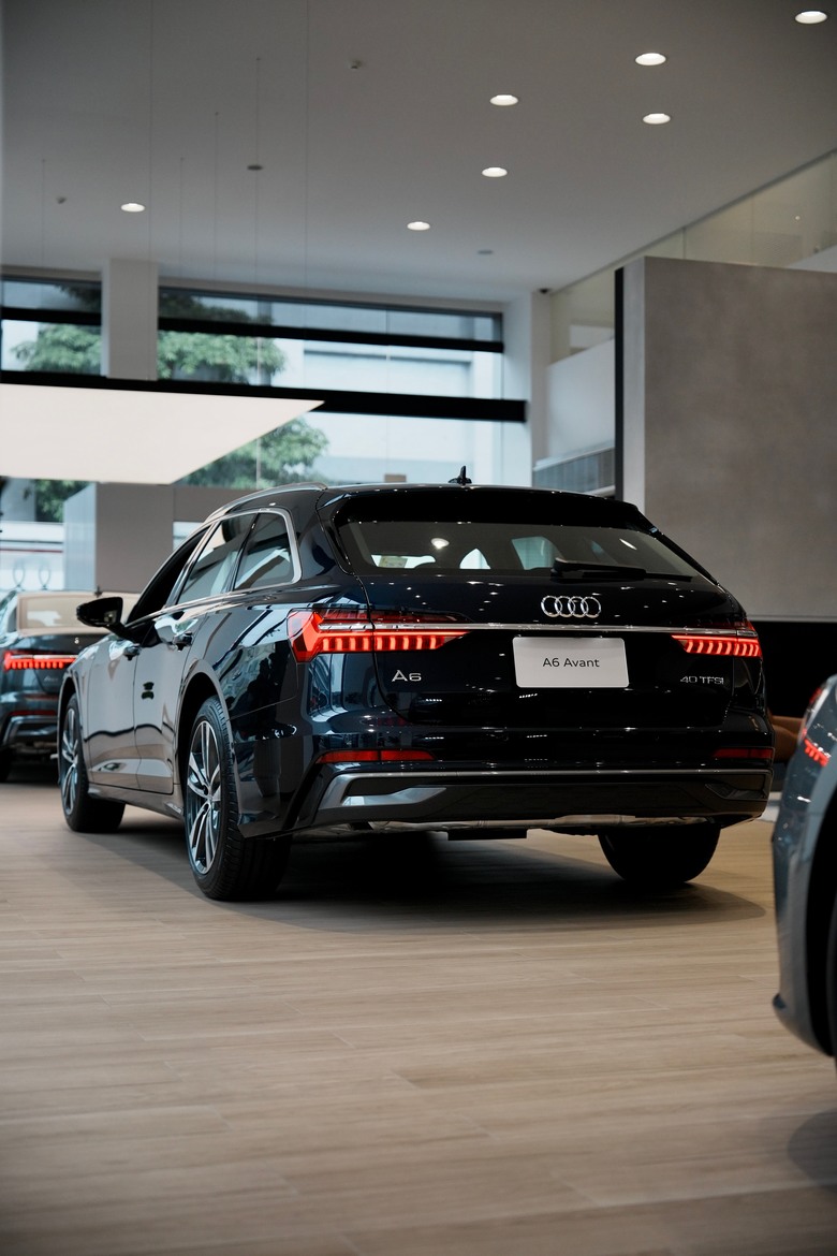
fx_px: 1744
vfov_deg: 39.6
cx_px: 418
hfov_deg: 27.0
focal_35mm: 50
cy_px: 628
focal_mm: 50
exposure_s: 1/2000
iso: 500
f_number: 2.8
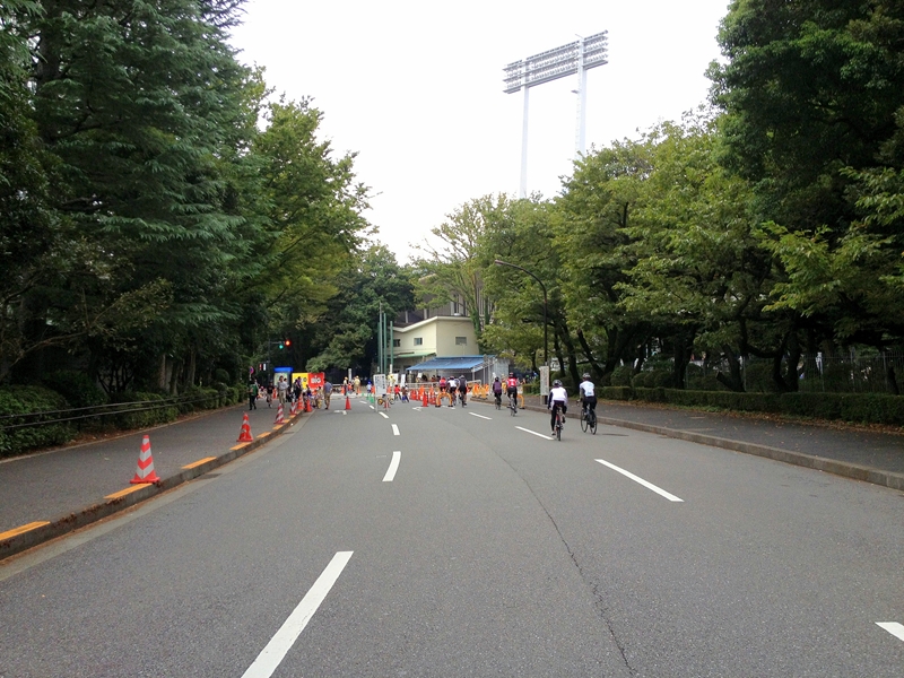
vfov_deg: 40.7
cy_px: 339
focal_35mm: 35
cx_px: 452
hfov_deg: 52.6
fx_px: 914
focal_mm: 4.28
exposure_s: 1/363
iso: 50
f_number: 2.4
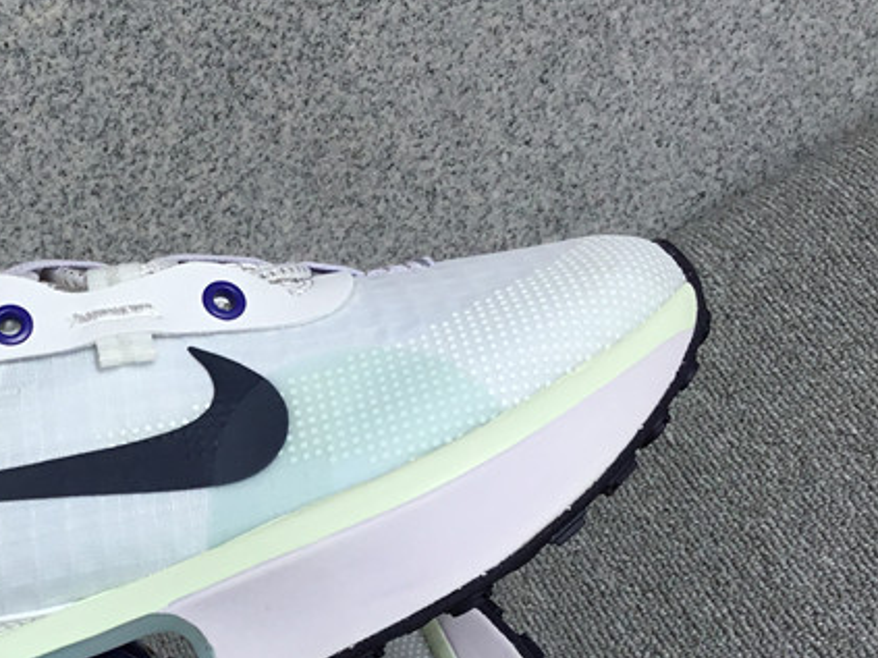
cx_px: 89
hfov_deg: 28.3
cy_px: 514
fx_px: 1674
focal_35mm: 66
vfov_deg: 22.0
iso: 25
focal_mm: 3.3
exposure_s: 1/1456
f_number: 2.4
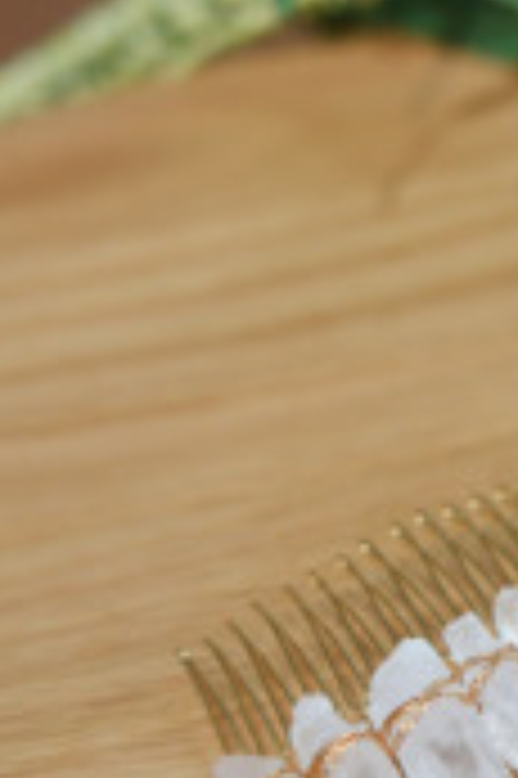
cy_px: 358
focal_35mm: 175
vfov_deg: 11.8
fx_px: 3784
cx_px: 599
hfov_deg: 7.8
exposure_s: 1/125
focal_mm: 63
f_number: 4
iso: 640
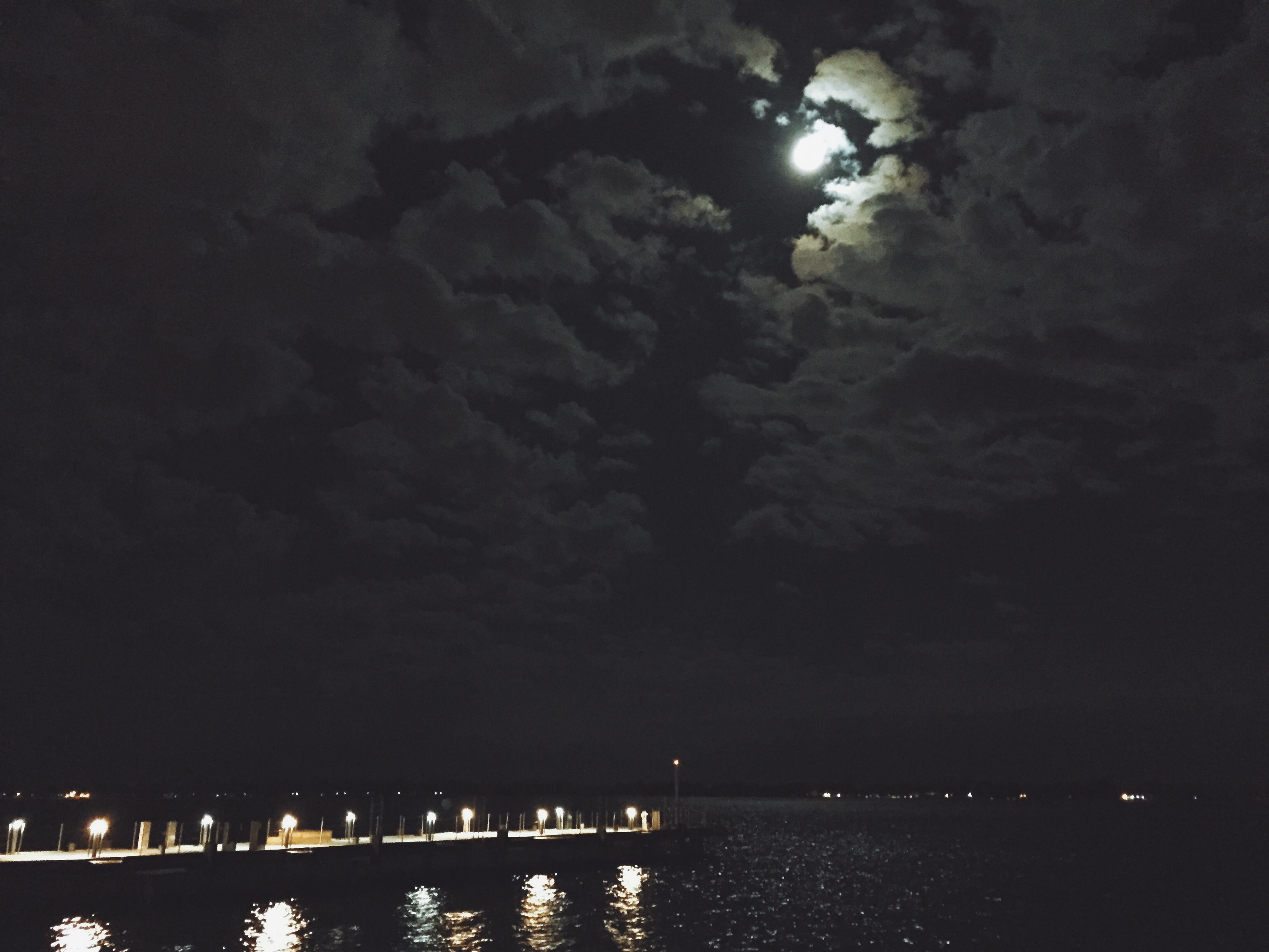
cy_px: 476
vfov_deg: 48.2
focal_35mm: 29
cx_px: 634
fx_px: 1063
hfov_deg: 61.7
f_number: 2.2
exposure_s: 1/15
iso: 2000
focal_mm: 4.15
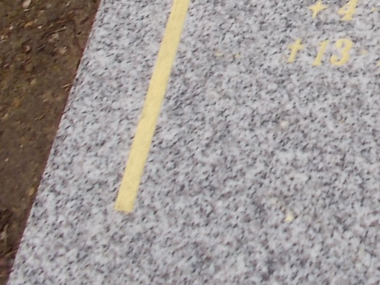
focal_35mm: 66
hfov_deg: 27.2
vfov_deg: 20.8
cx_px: 405
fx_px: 725
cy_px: -54
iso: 80
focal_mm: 4.6
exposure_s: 1/80
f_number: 3.2
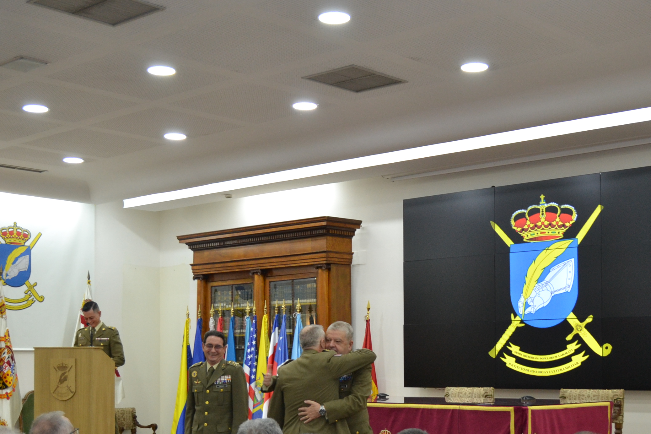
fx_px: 994
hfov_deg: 36.2
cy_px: 336
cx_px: 369
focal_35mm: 55
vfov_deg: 24.3
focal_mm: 22
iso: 640
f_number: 3.8
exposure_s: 1/60
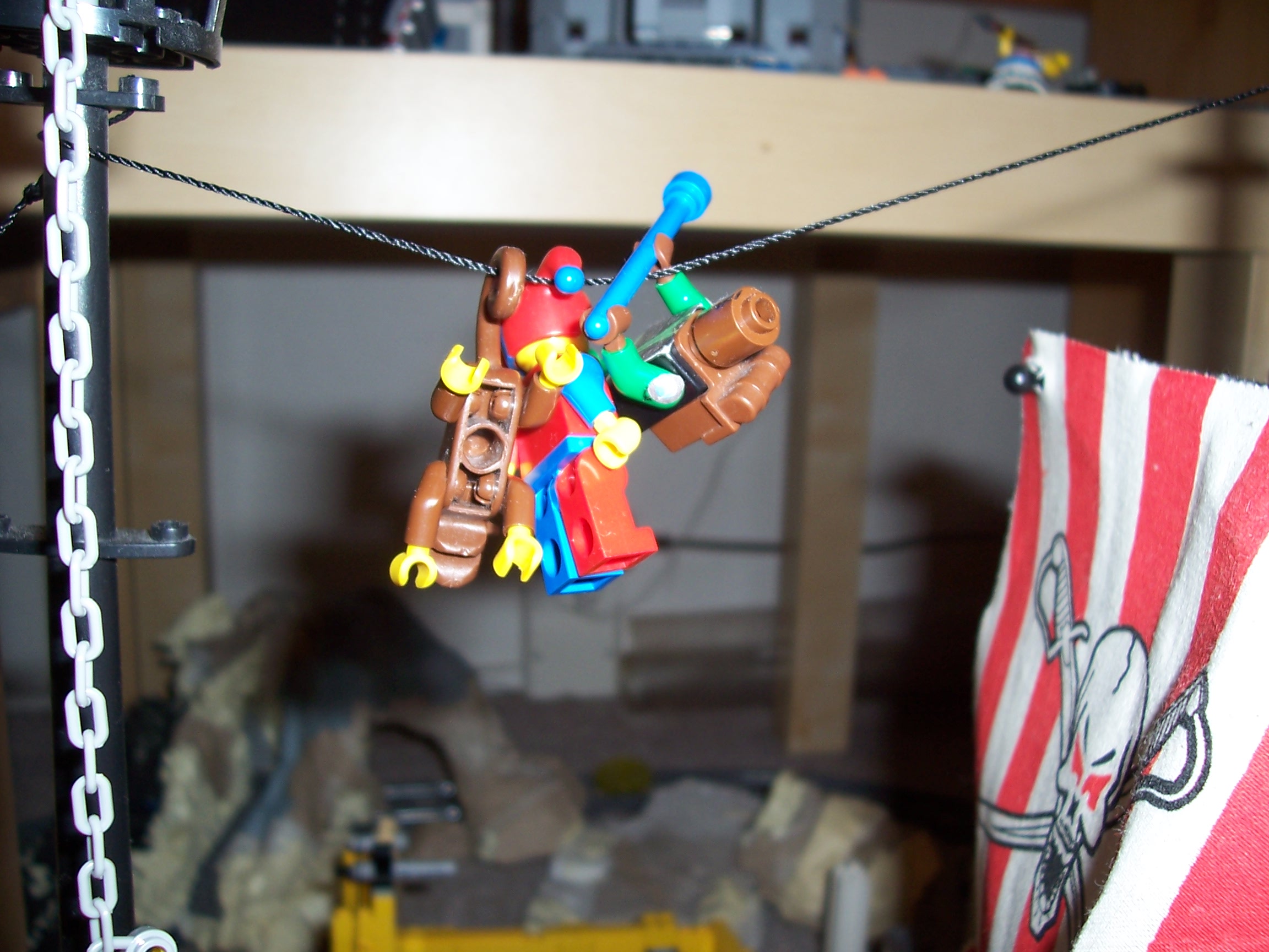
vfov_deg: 41.8
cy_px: 476
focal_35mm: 34
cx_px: 634
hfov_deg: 54.0
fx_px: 1246
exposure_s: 1/60
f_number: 2.7
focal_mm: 5.6
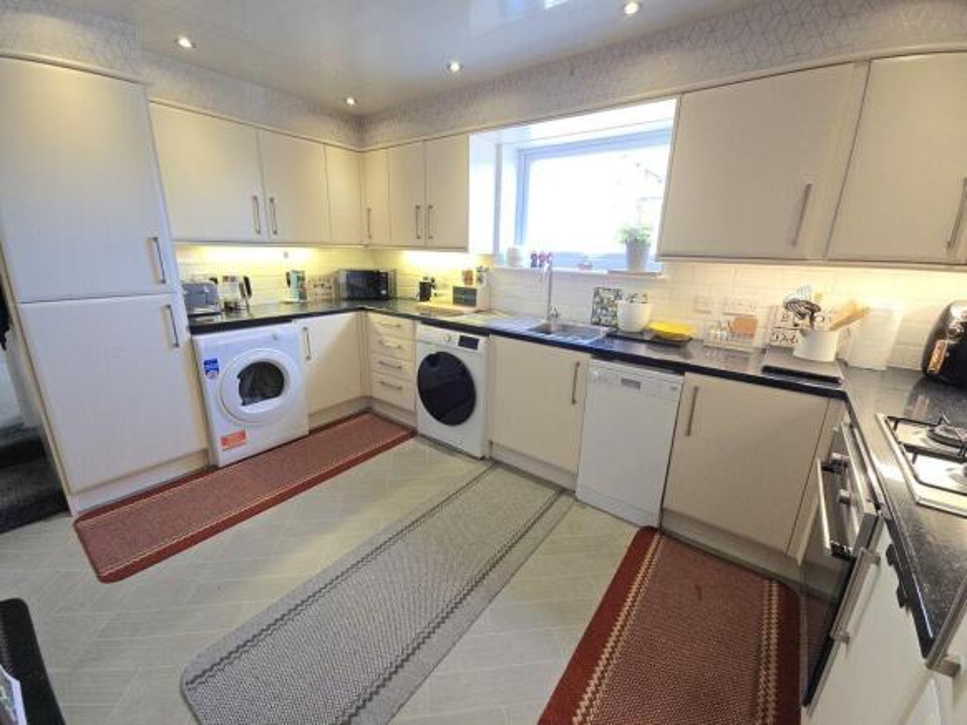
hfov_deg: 106.2
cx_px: 484
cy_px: 362
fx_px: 363
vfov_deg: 89.9
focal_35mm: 13
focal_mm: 2.2
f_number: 2.2
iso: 100
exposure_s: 1/50
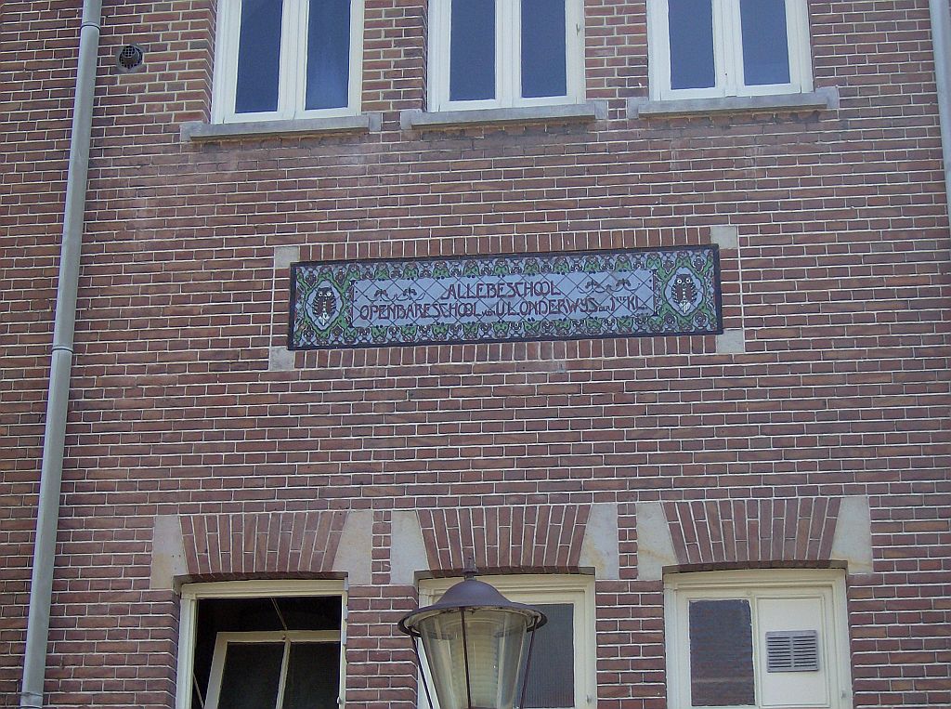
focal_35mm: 70
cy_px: 354
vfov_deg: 20.9
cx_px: 476
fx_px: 1919
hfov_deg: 27.8
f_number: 3.7
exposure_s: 1/265
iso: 100
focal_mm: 11.6
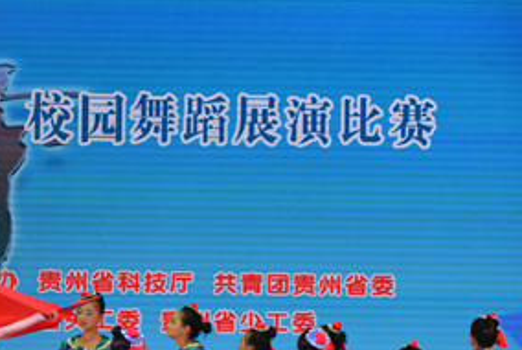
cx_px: -17
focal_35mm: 277
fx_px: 4021
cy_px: 179
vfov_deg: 5.0
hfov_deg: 7.4
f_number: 3.5
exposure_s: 1/250
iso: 250
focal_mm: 125
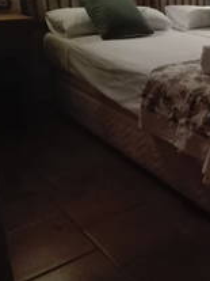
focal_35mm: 47
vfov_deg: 40.1
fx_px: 381
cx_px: 228
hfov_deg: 28.2
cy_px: 102
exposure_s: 1/14
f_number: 2
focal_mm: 3.79
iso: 1440
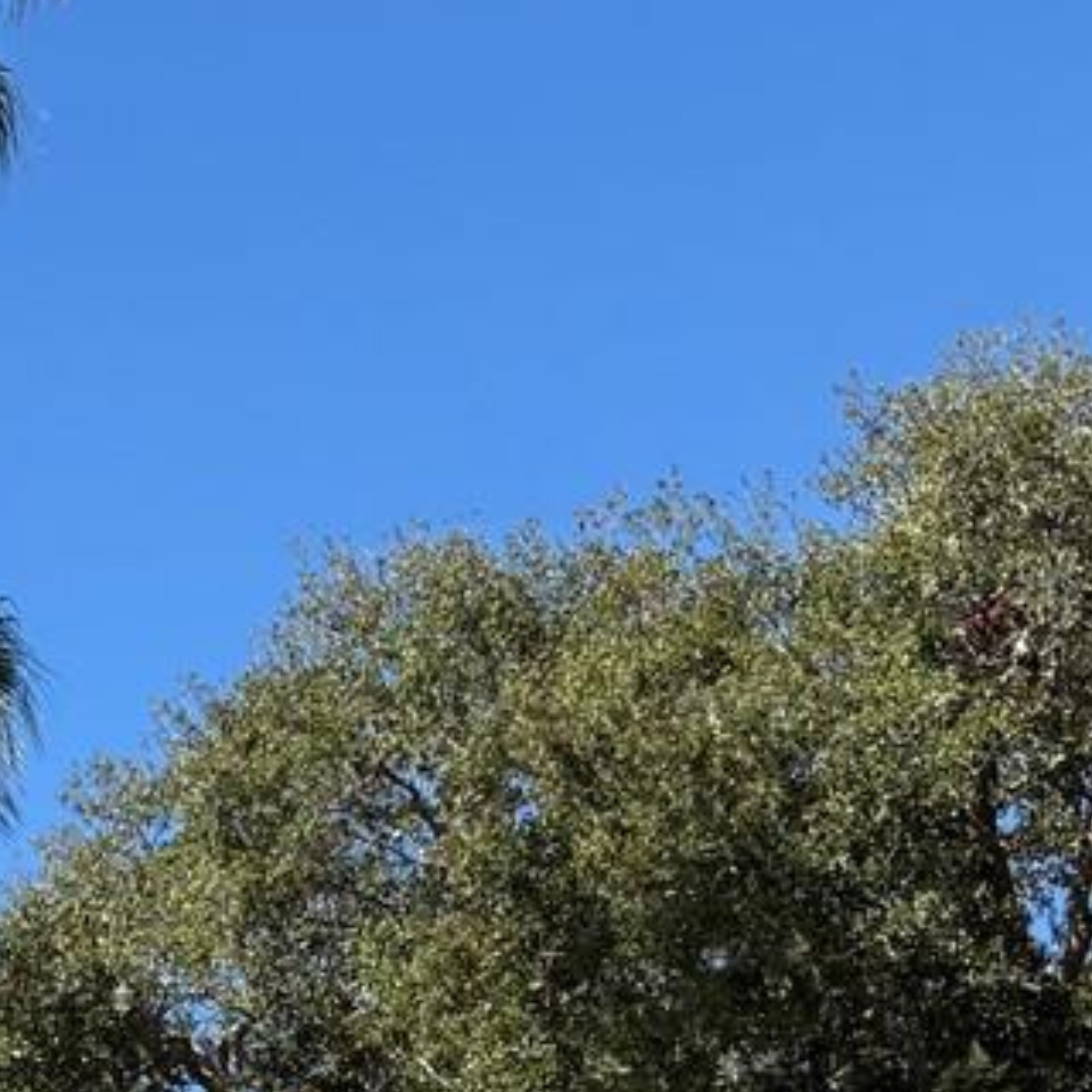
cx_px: -136
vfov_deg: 14.1
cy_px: 1693
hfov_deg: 14.8
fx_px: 4104
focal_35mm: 115
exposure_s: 1/2538
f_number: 1.6
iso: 50
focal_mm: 5.96
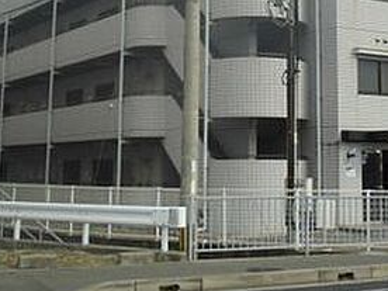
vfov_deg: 19.3
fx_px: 829
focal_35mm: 74
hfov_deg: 26.2
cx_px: 264
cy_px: 0
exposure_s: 1/640
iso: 100
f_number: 4
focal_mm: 6.1
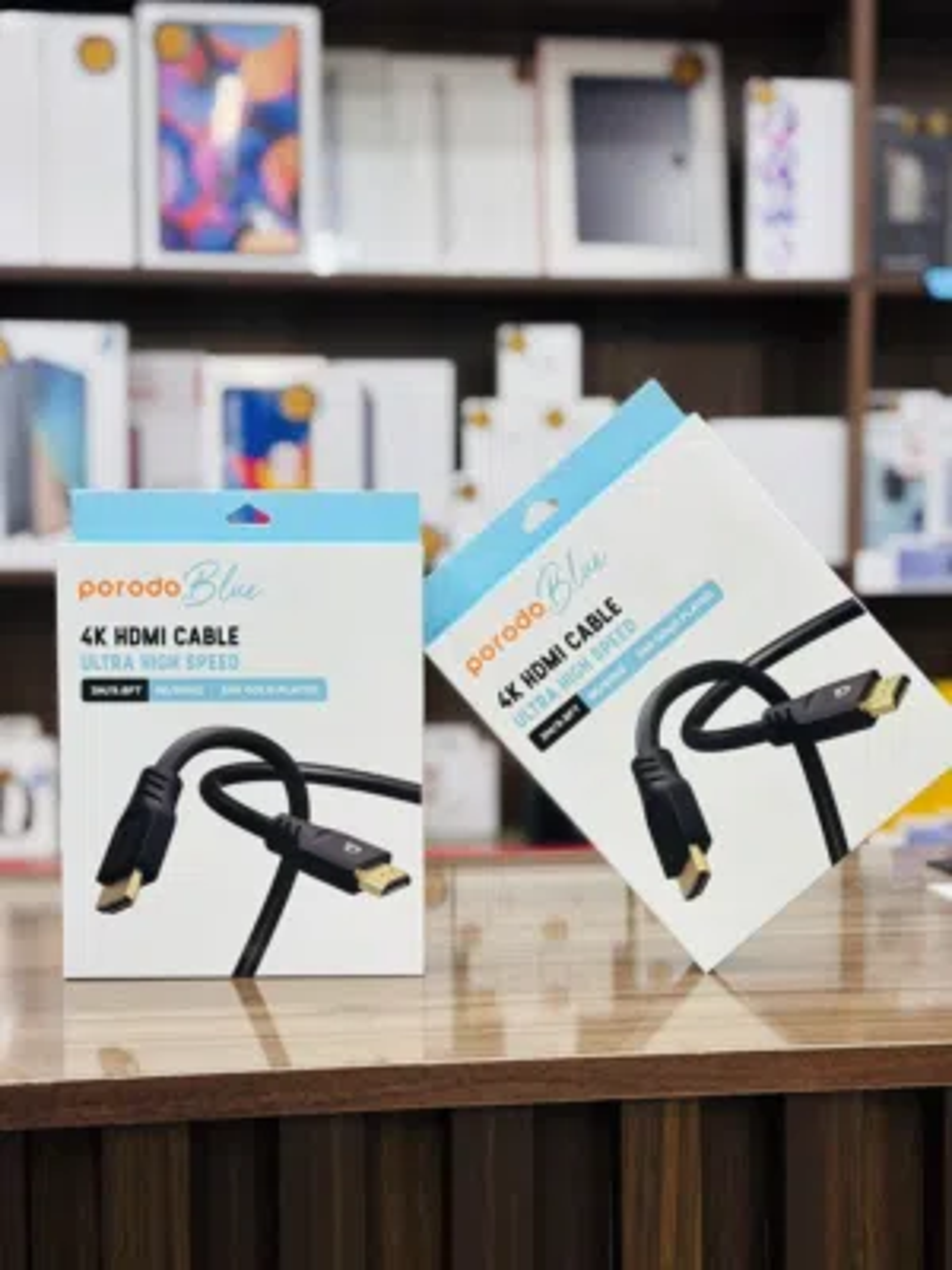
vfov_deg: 36.8
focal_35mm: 52
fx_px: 1907
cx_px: 476
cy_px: 635
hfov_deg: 28.0
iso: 50
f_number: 1.6
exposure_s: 1/100
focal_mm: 5.96
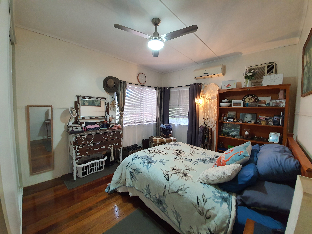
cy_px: 117
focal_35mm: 13
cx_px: 156
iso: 400
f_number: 2.2
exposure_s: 1/50
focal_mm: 1.8
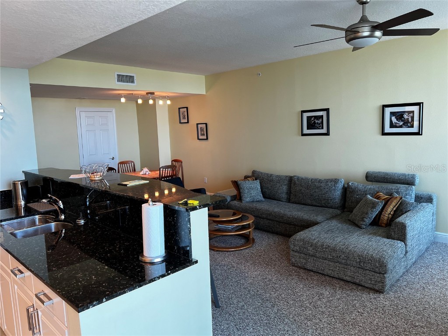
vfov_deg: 53.1
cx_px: 224
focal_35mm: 26
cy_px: 168
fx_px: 336
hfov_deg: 67.3
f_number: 1.5
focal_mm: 5.7
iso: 125
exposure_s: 1/120
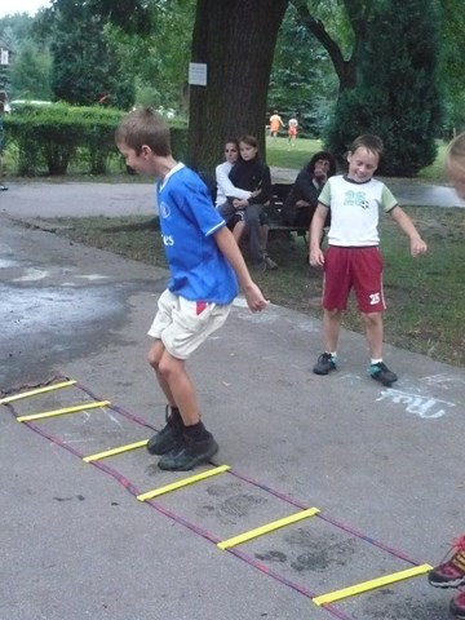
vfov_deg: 39.7
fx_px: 860
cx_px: 232
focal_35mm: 48
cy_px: 310
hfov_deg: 30.3
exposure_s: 1/160
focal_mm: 5.8
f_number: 2.8
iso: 800
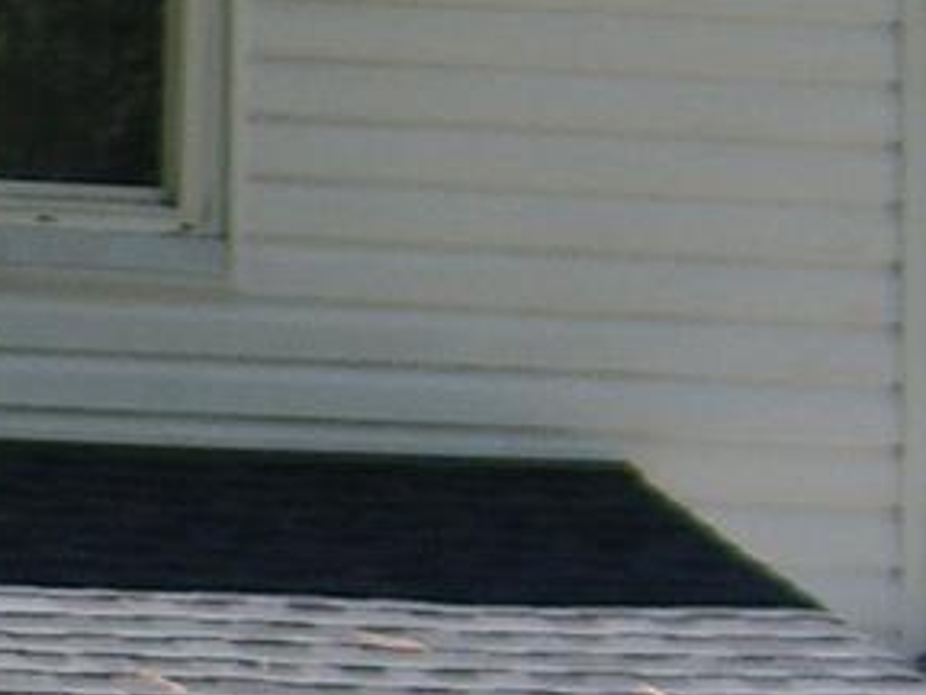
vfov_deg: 5.5
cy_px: 837
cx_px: -971
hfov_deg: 7.1
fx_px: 7223
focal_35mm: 270
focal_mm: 7.9
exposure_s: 1/400
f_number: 2.8
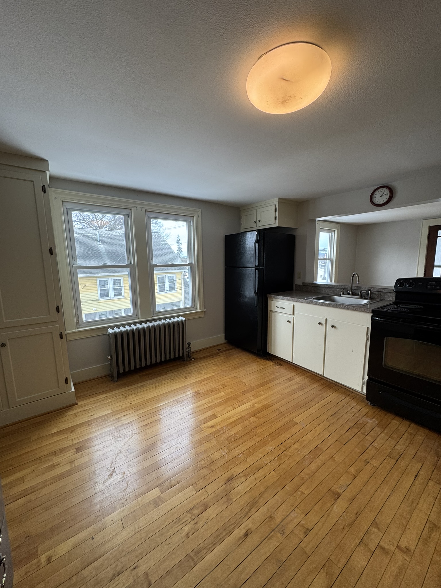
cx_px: 220
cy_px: 294
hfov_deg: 85.7
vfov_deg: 102.1
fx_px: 238
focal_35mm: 14
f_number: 2.2
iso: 100
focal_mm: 2.22
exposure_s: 1/99
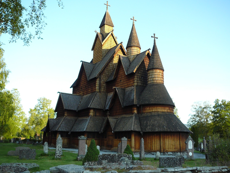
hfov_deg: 52.6
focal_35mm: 35
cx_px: 115
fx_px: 233
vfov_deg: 40.7
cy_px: 86
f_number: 2.8
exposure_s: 1/160
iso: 80
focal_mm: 5.2
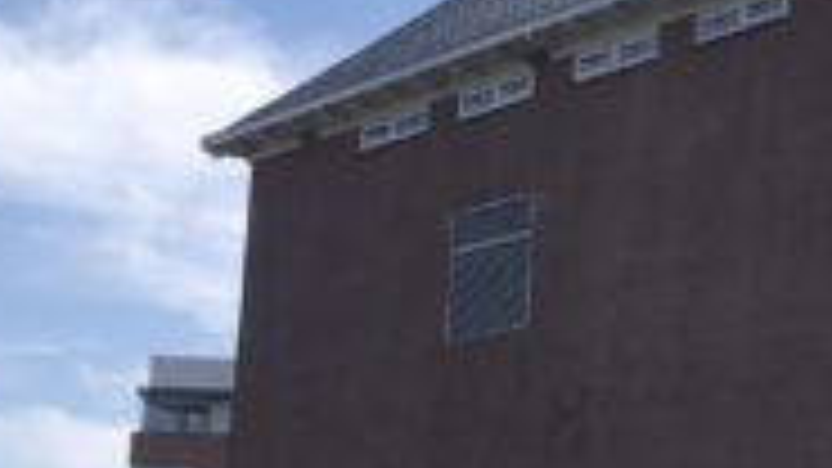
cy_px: 513
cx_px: 1138
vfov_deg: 12.0
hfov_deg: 19.5
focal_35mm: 99
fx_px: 2184
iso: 20
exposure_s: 1/3205
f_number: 1.8
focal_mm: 3.99
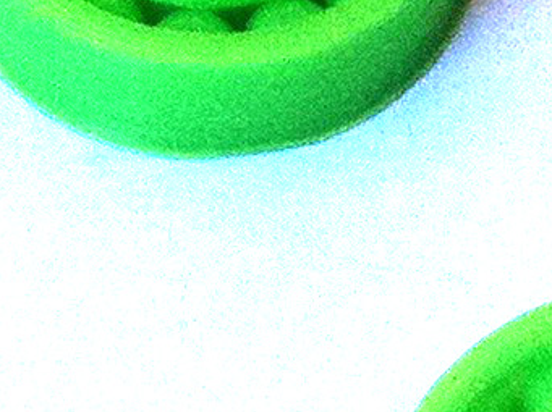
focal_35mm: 266
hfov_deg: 7.5
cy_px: 283
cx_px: 296
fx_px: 4237
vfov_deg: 5.6
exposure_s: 1/120
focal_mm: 3.85
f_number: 2.8
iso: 125
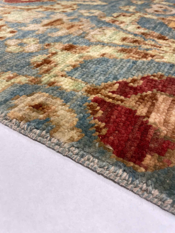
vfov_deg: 67.3
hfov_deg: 53.1
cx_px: 88
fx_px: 175
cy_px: 116
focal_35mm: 26
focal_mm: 4.2
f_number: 1.6
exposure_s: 1/100
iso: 100
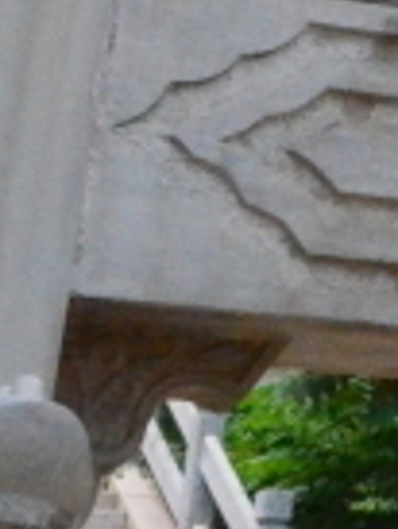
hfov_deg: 6.3
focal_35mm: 193
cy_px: -618
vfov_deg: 9.4
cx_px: 1623
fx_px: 2954
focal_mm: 18
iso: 6400
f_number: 22
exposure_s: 1/800
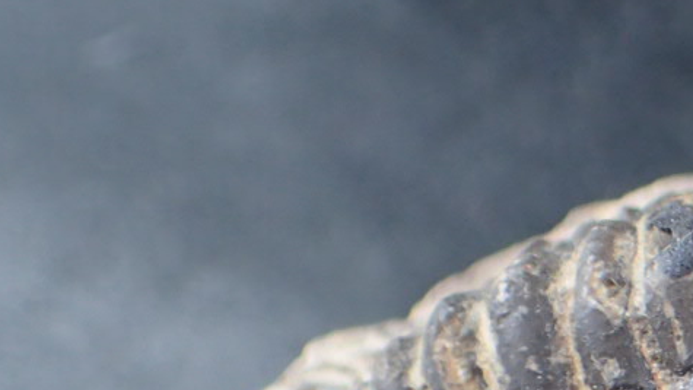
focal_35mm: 132
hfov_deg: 14.4
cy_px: 581
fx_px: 2425
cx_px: 1221
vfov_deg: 9.0
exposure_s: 1/125
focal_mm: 5.5
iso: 125
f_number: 2.3
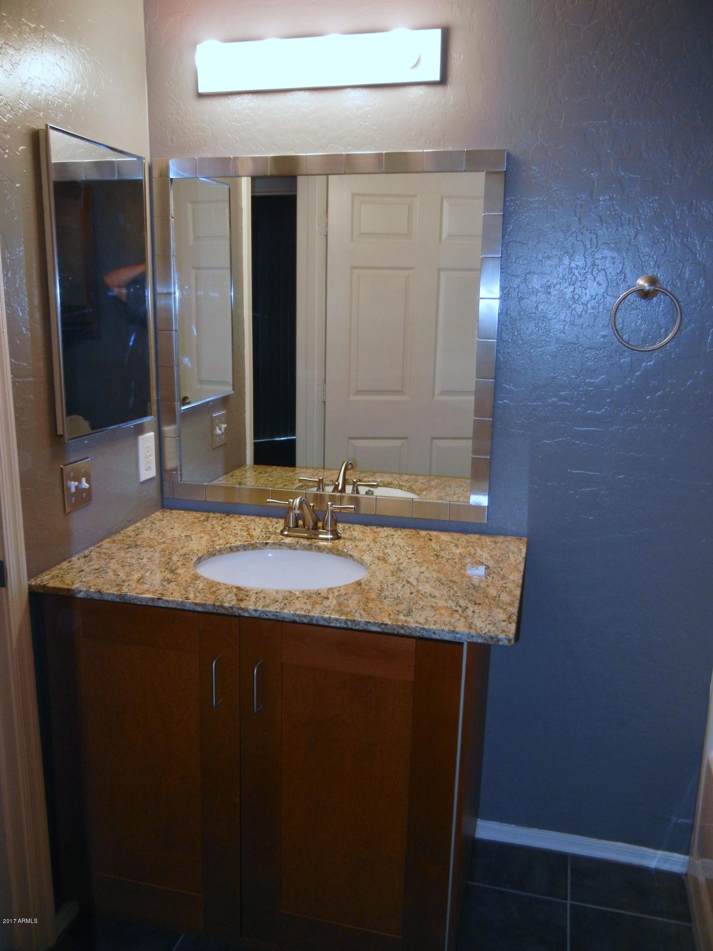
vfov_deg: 60.0
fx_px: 824
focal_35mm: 30
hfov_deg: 46.8
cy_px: 476
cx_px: 356
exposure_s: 1/30
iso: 161
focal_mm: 5.4
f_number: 3.5
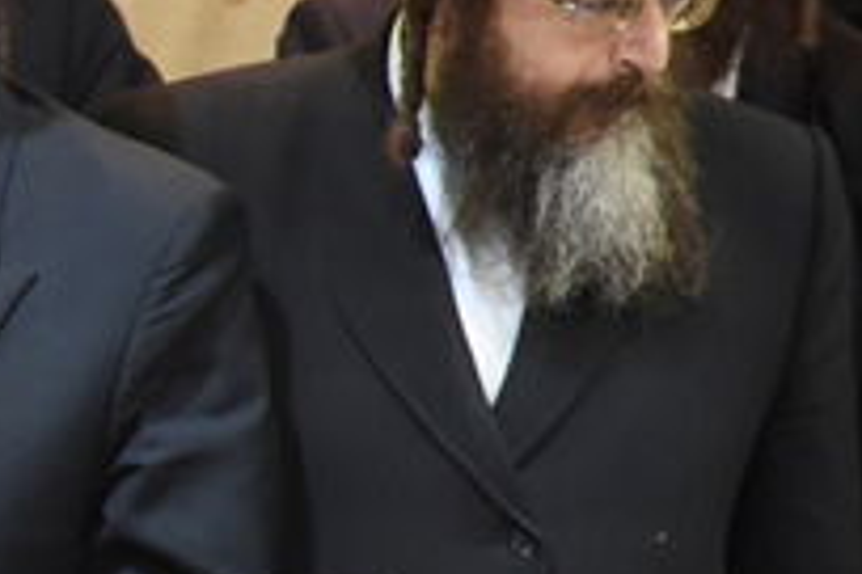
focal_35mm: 601
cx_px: -1048
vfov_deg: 2.3
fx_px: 14389
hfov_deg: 3.4
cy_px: 825
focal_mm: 120
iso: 3200
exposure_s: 1/100
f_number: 4.5
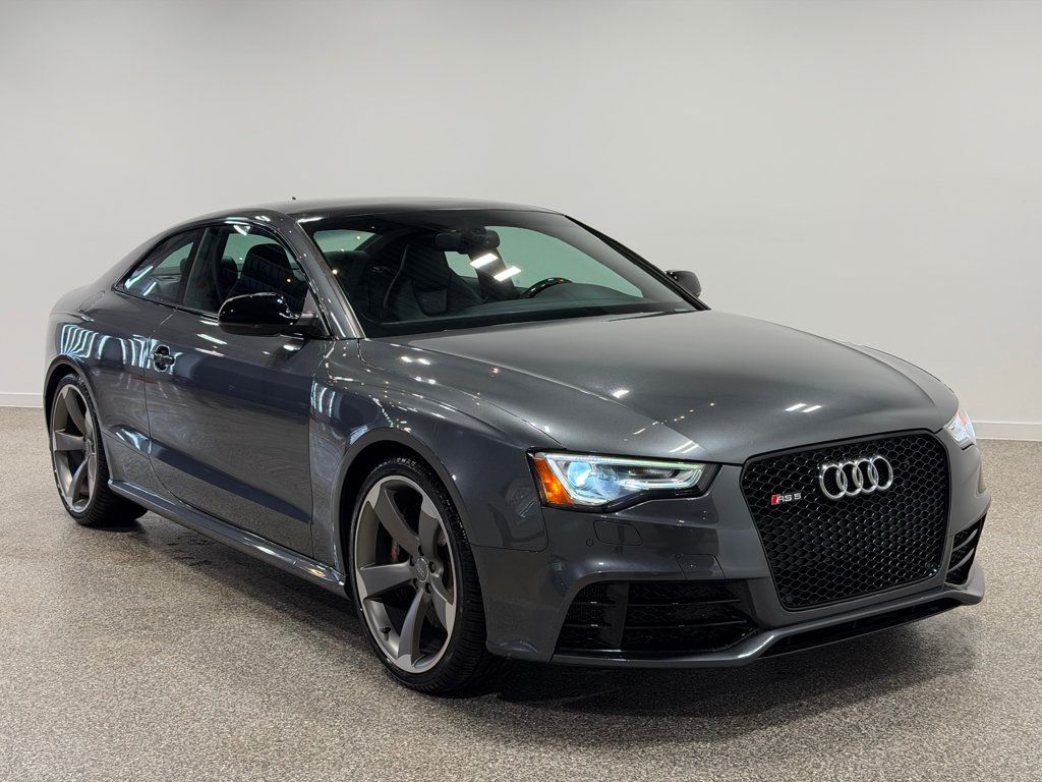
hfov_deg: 39.7
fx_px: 1445
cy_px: 391
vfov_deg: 30.3
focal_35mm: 48
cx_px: 521
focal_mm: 6.76
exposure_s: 1/184
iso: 50
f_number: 1.78
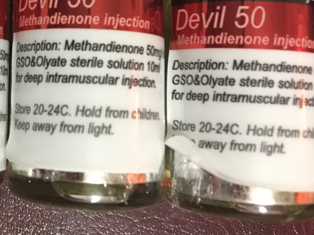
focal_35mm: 59
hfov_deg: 30.7
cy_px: 18
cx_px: 10
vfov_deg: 24.0
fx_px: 535
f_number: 2.2
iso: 640
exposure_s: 1/17
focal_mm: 4.15
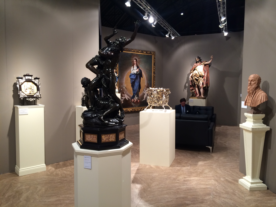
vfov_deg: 46.8
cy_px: 104
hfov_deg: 60.0
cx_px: 138
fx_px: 239
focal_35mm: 30
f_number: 2.2
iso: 80
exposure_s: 1/30
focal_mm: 4.12
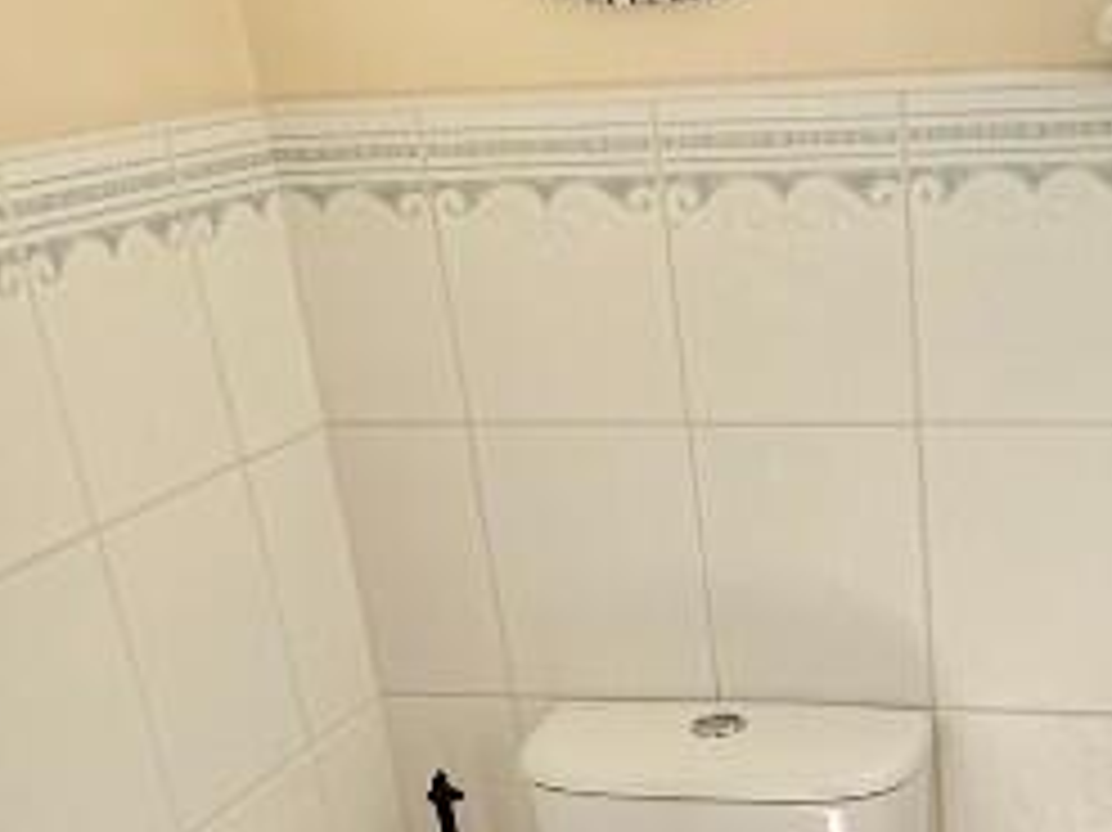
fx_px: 1862
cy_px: 985
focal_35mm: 58
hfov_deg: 32.1
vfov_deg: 23.2
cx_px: 932
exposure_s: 1/99
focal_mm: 2.22
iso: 160
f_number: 2.2
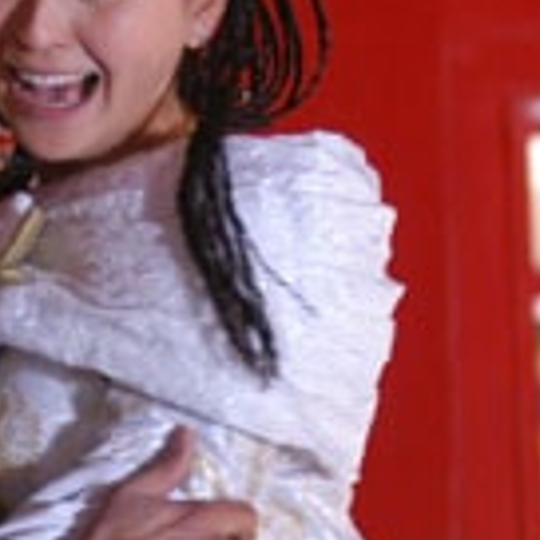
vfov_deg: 2.6
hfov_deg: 2.6
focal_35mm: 675
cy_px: 137
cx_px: -32
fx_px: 11913
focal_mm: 120
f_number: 2.8
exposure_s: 1/160
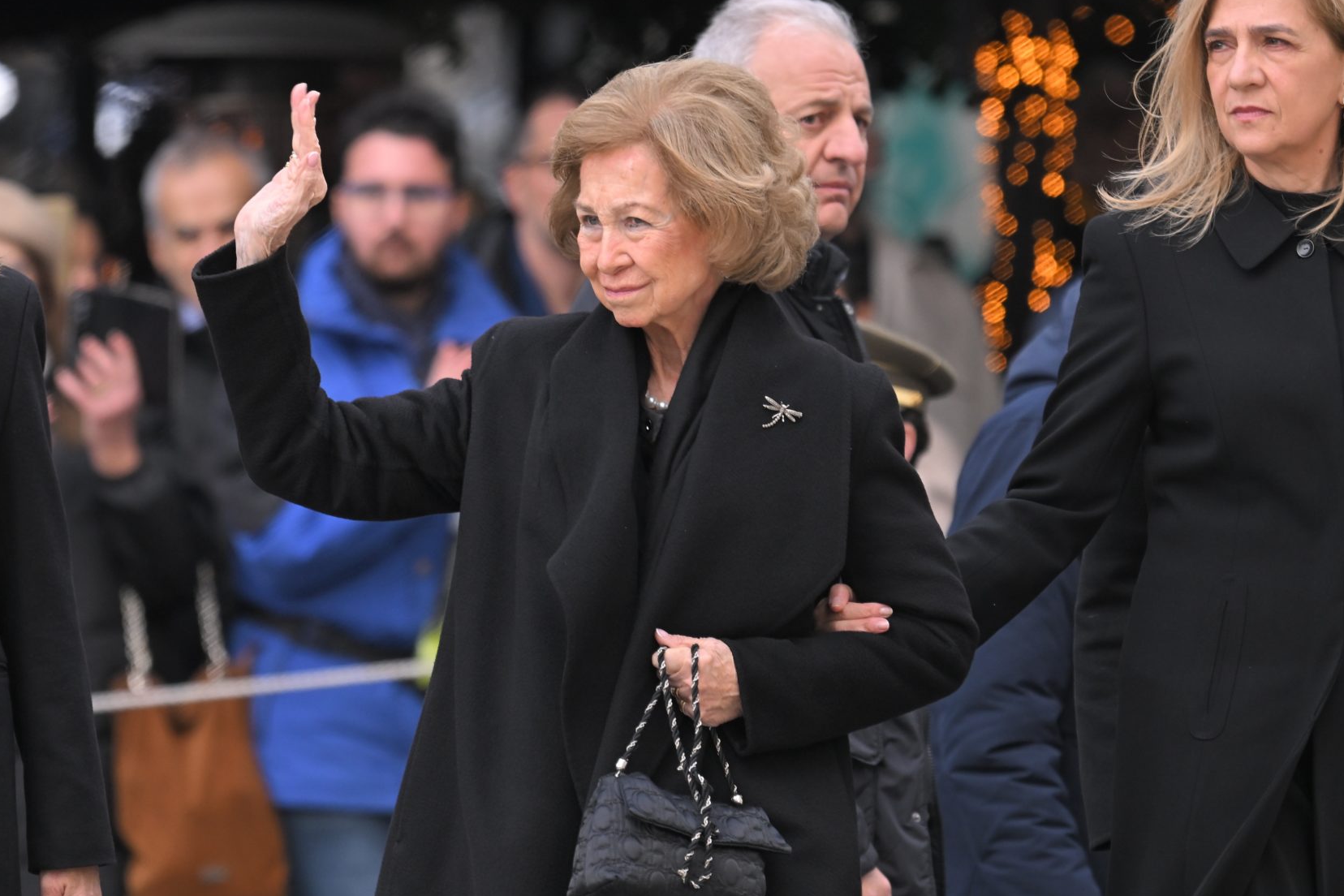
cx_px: 710
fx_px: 27699
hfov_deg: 2.8
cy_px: 388
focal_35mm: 742
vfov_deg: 1.9
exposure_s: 1/640
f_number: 7.1
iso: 1800
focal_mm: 600
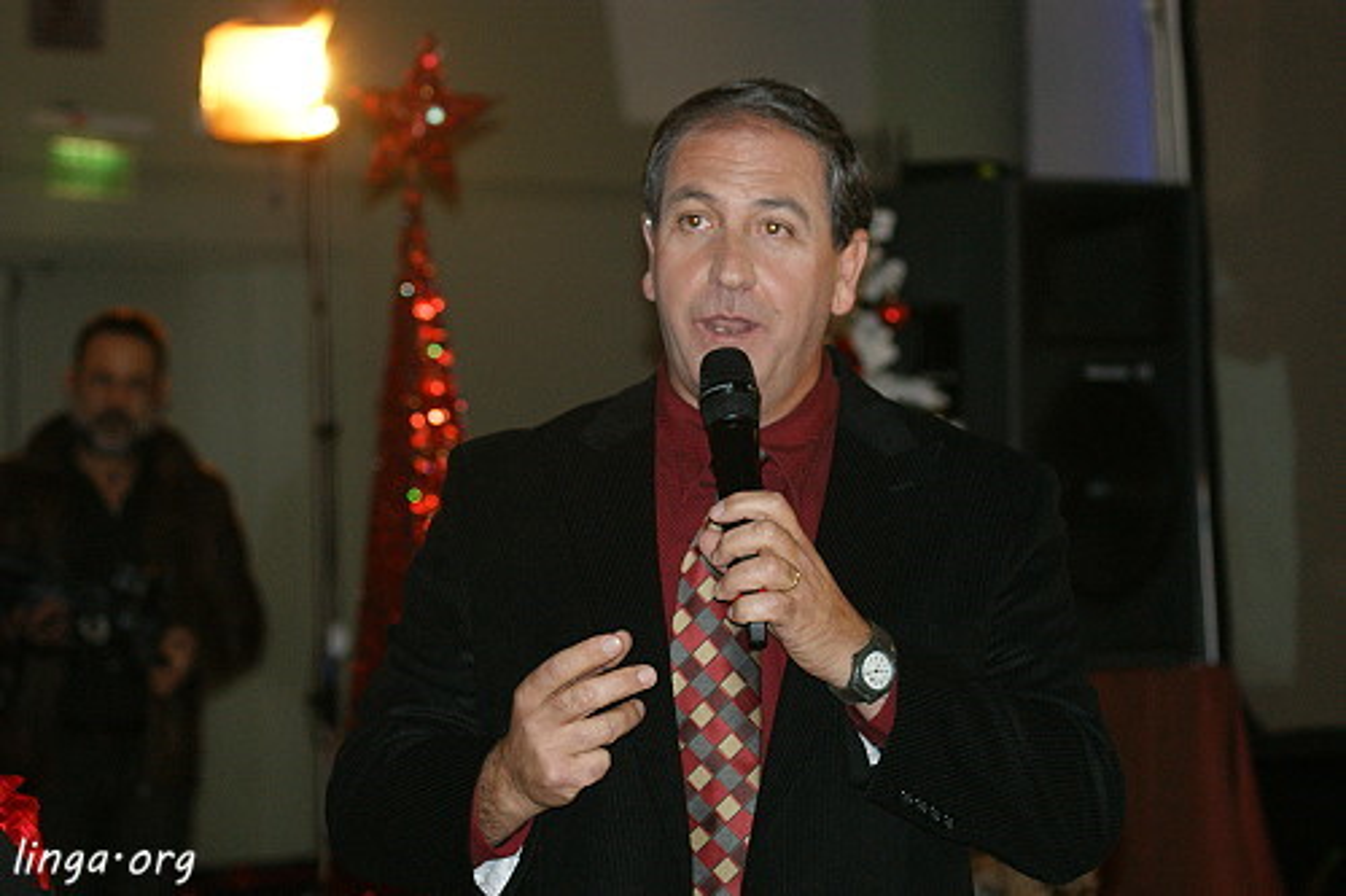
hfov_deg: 13.7
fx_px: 5606
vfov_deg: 9.1
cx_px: 673
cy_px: 448
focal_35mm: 150
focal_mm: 100
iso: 400
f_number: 5
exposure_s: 1/125
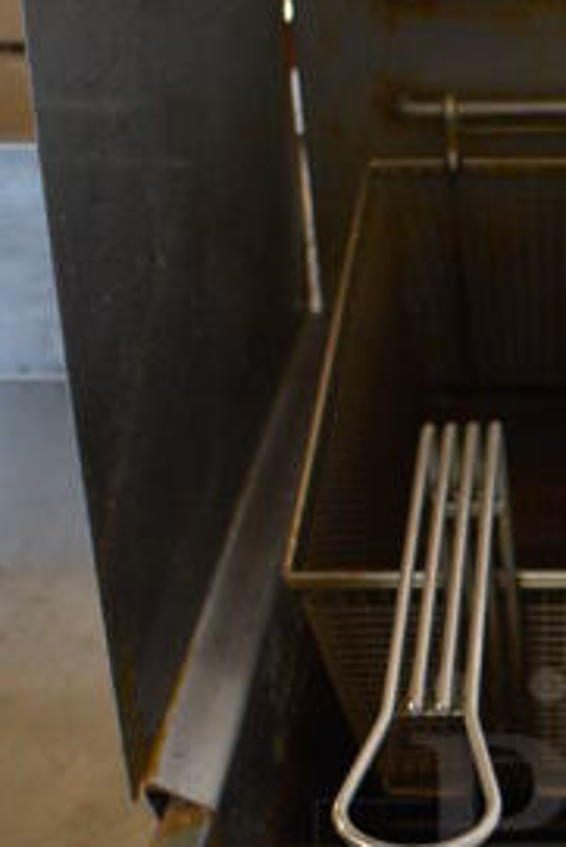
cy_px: 814
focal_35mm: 91
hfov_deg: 14.6
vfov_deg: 21.7
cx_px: 644
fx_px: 2143
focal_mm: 18
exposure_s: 1/125
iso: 1000
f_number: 3.5
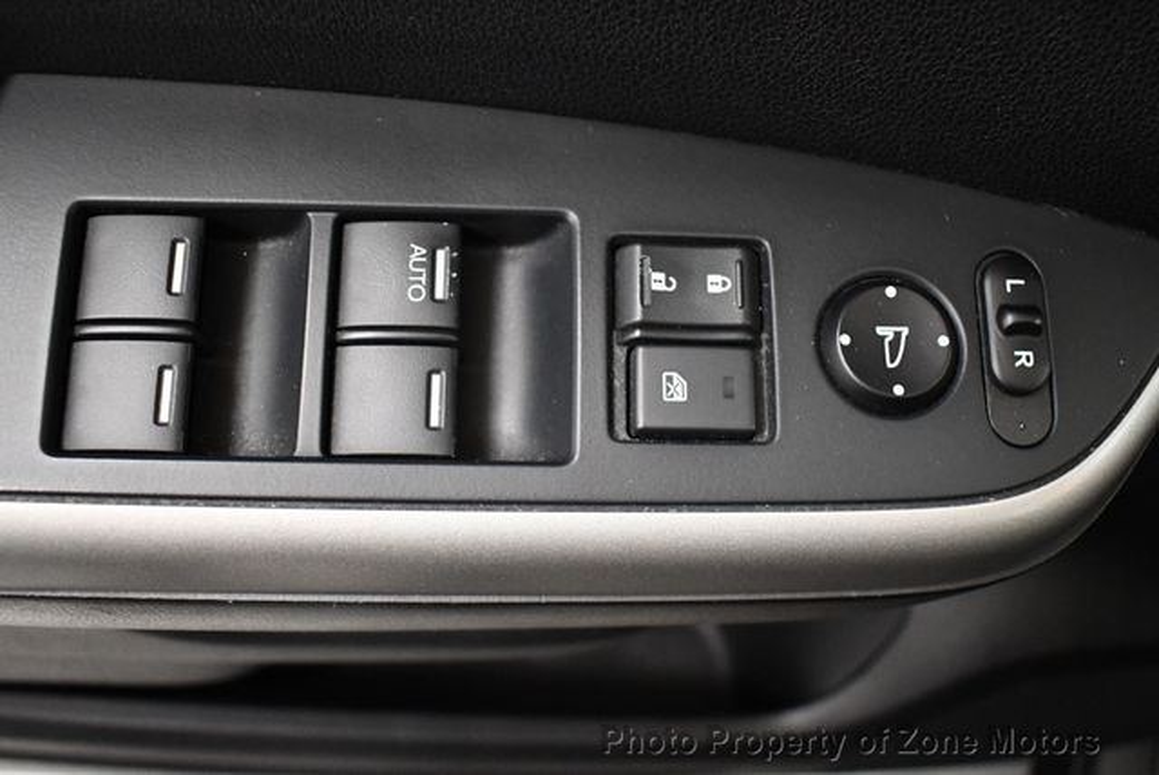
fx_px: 1160
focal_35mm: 36
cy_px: 388
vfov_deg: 36.9
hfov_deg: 53.1
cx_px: 580
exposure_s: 1/125
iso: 3200
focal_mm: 18
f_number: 3.5
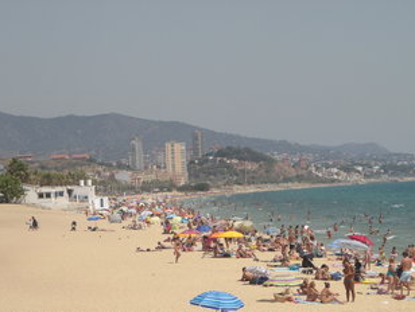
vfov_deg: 10.2
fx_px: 1741
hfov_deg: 13.6
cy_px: 214
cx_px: 199
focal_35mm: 145
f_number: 9.4
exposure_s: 1/185
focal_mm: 17.1
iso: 64
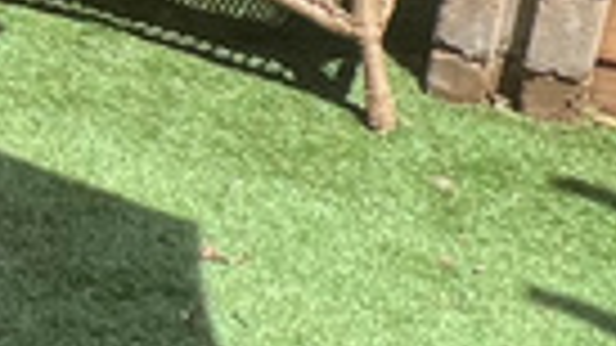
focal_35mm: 106
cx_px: -737
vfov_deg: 11.1
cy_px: -112
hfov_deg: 14.9
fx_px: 1731
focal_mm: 1.57
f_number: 1.8
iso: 32
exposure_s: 1/558
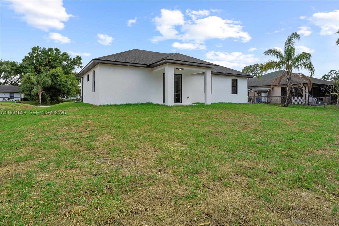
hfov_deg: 84.0
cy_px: 113
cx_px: 170
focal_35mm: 20
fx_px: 188
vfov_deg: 61.9
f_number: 9
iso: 100
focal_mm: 20
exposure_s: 1/125
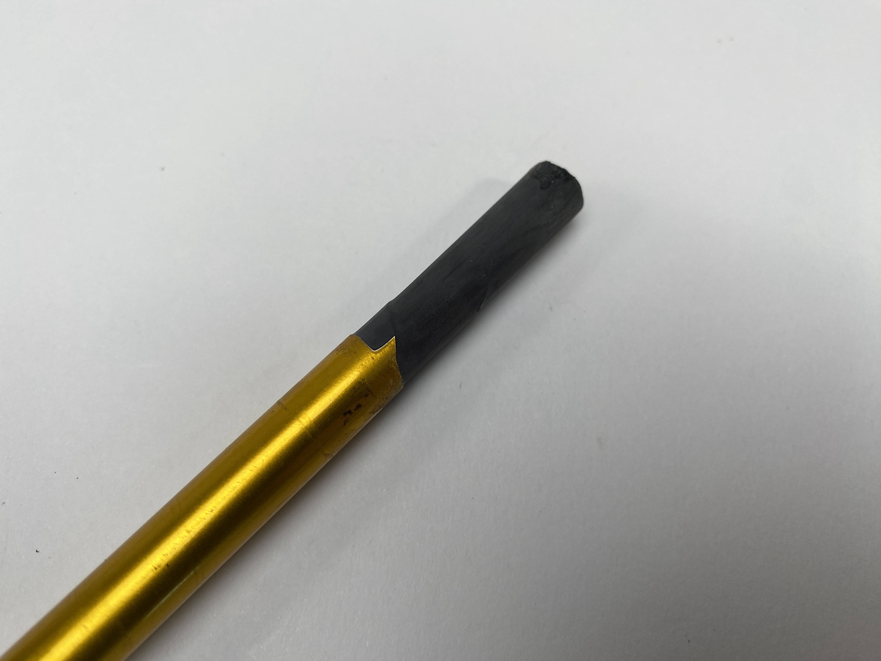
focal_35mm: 25
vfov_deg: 54.9
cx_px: 440
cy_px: 330
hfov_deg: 69.4
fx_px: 636
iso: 32
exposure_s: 1/452
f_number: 1.8
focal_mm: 4.25
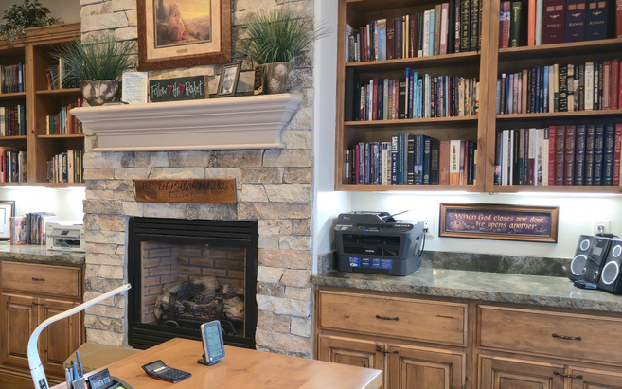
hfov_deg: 50.5
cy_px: 216
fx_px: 644
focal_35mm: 38
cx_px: 202
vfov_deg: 33.6
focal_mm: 6.3
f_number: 1.7
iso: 160
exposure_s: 1/60
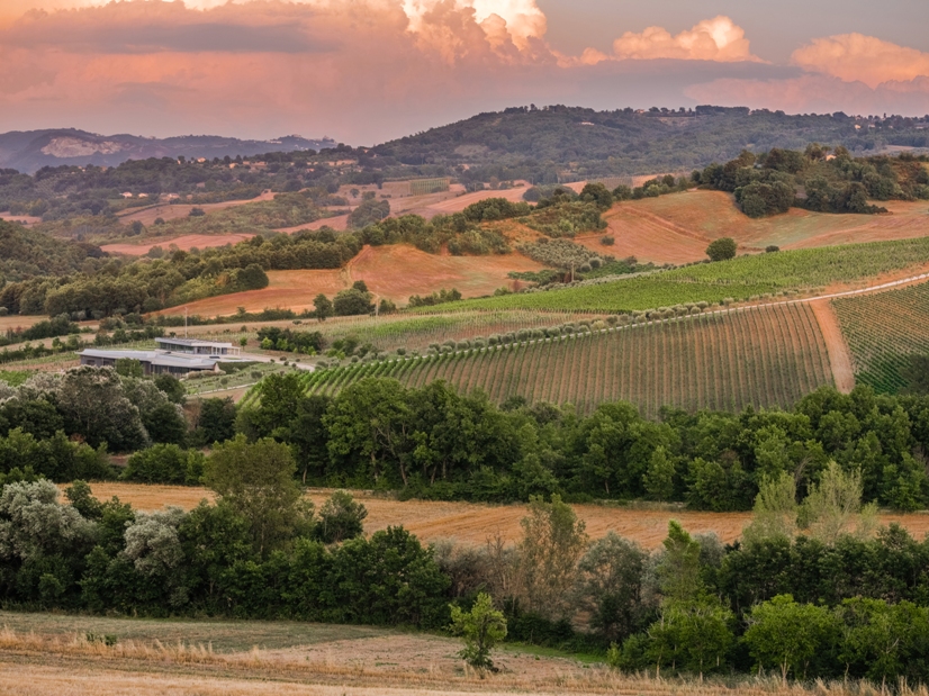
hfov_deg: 20.7
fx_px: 2549
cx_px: 464
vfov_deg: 15.6
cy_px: 348
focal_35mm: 95
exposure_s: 1/125
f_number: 6.4
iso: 200
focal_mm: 120
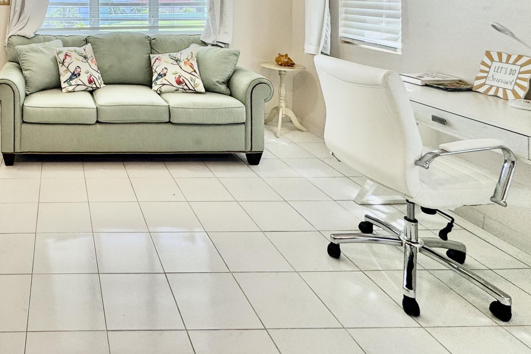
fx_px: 398
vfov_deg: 41.1
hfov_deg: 58.7
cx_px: 65
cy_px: -9
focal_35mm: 27
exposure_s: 1/120
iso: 64
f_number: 2.2
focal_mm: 2.22
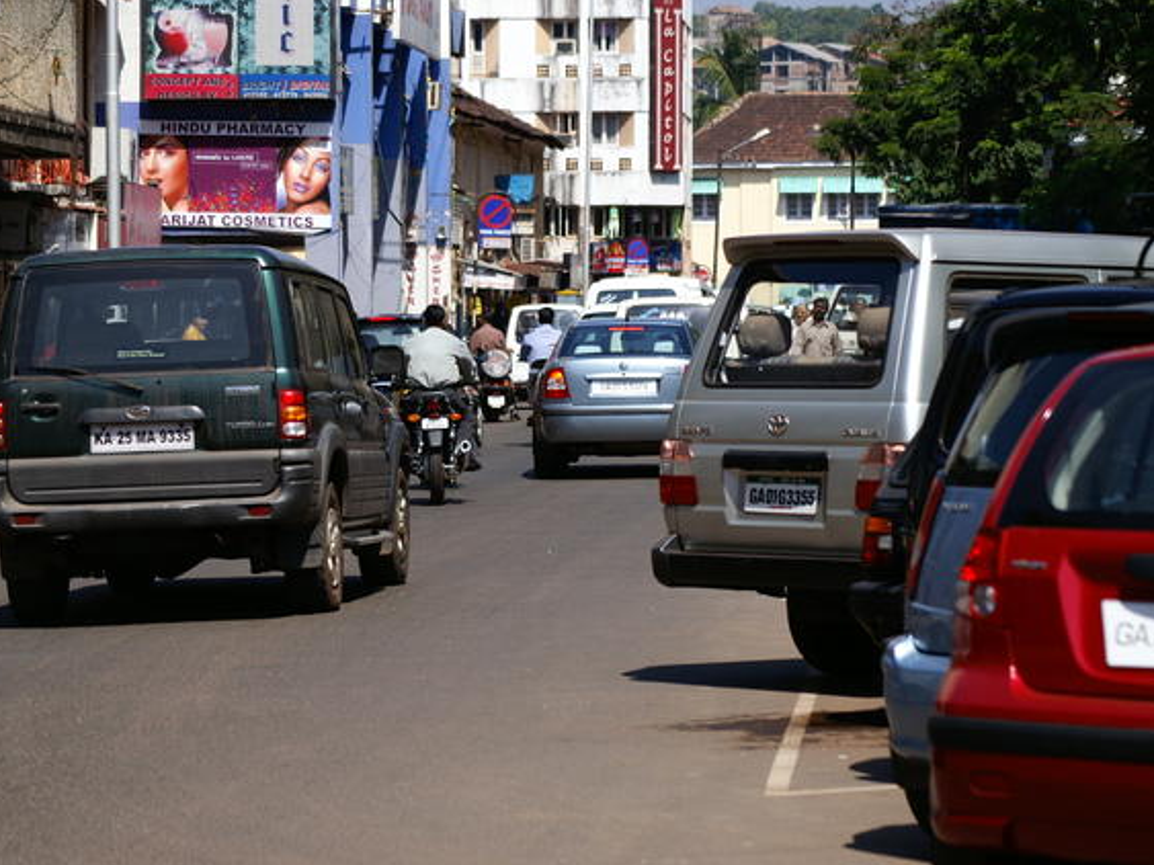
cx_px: 543
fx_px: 5466
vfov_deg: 9.0
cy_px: 432
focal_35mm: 164
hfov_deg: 12.1
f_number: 5.6
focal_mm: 100
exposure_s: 1/1600
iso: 200
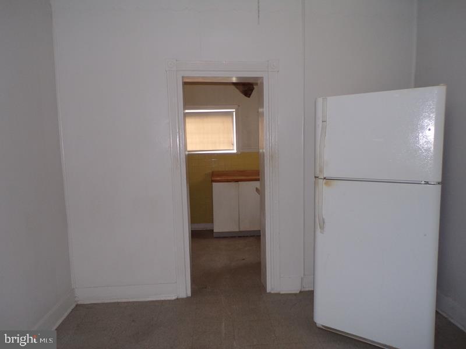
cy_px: 174
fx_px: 323
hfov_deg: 71.6
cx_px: 233
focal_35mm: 24
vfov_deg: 56.8
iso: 200
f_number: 3
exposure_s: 1/34
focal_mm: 4.3
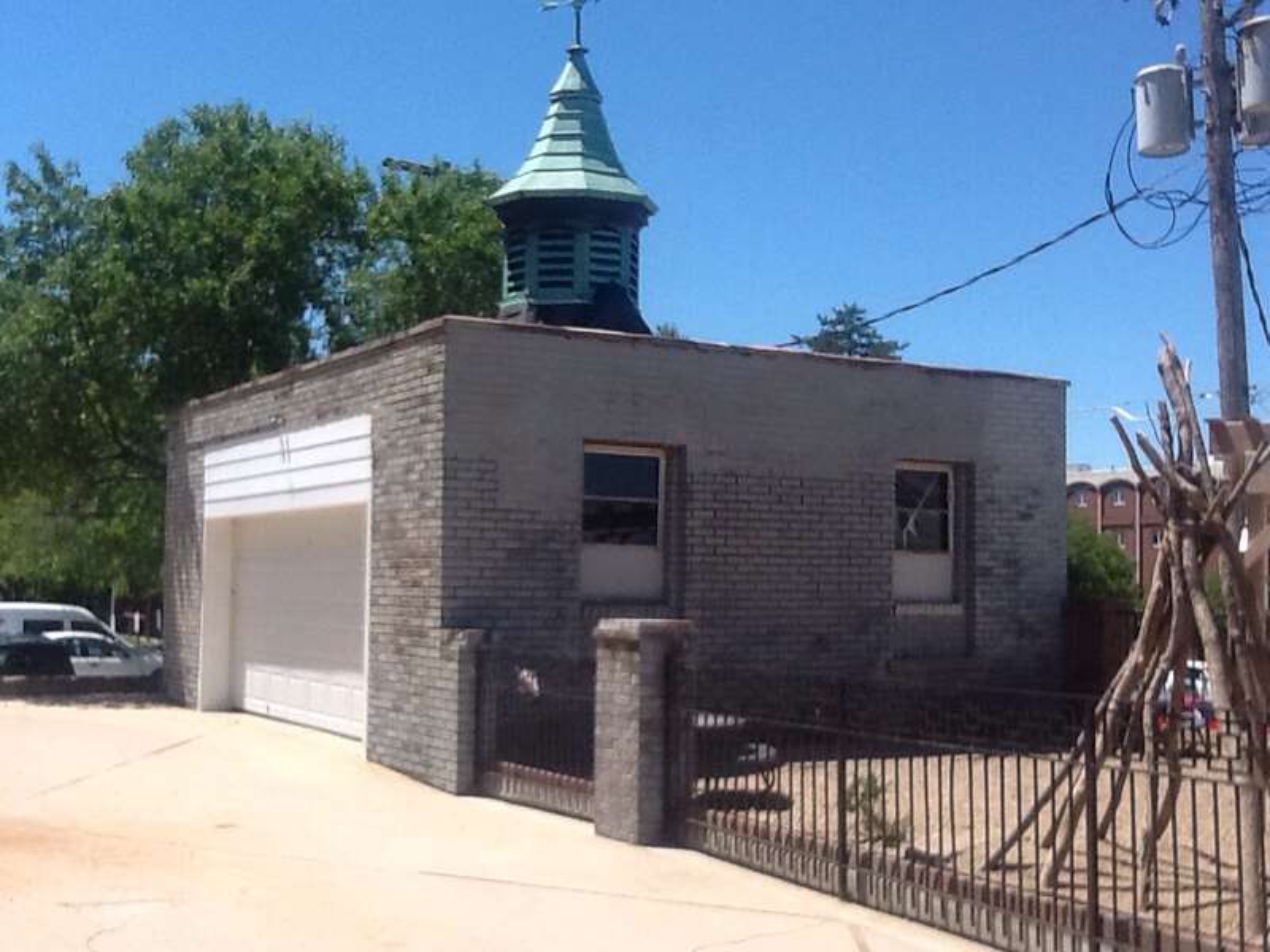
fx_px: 1614
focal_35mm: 44
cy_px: 476
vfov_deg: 32.9
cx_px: 635
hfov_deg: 42.9
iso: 40
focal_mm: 2.03
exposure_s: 1/1029
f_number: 2.4
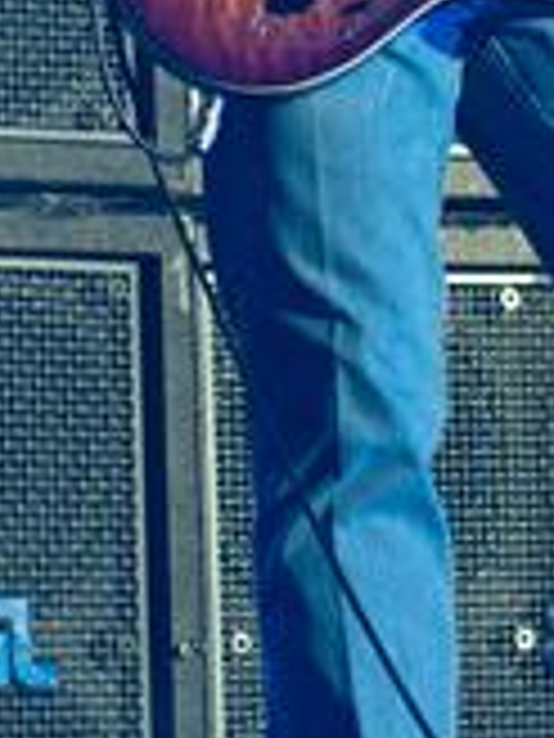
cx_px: 723
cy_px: -432
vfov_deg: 5.8
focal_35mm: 337
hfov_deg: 4.4
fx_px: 7191
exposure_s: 1/250
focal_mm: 80
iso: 640
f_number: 5.6
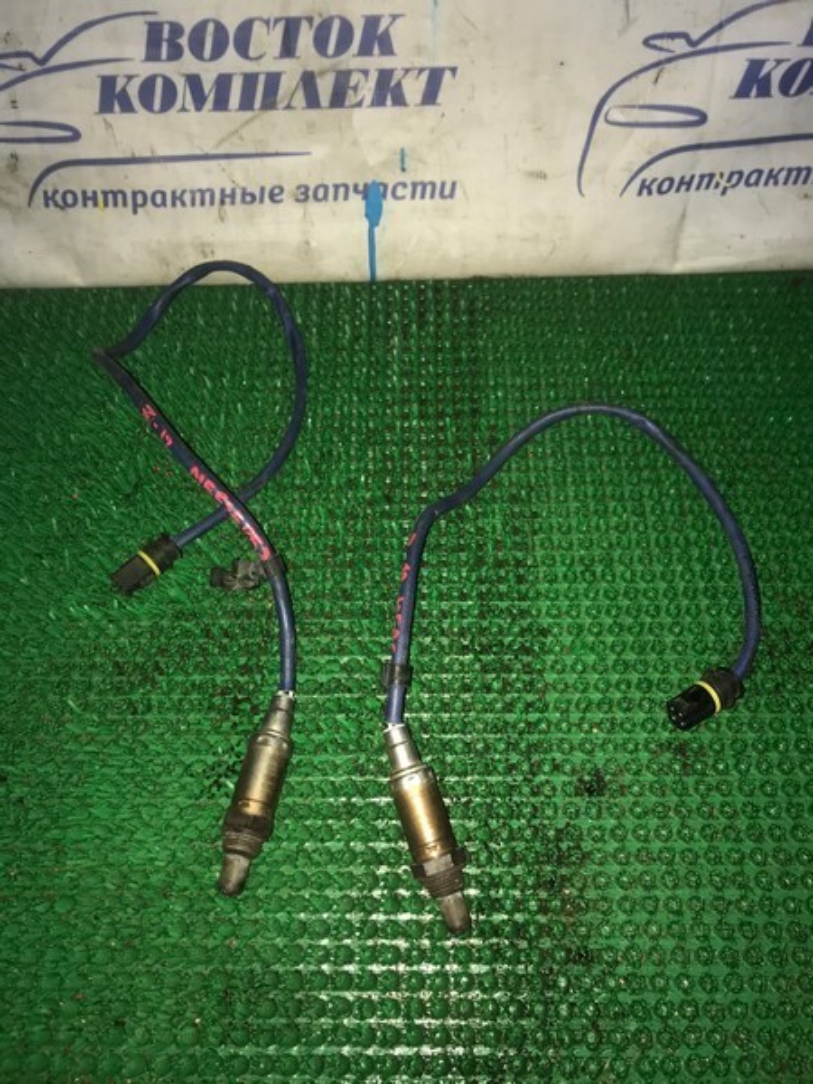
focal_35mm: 28
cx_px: 406
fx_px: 877
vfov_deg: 63.4
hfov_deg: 49.7
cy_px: 542
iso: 25
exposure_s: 1/17
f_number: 1.8
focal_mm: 3.99
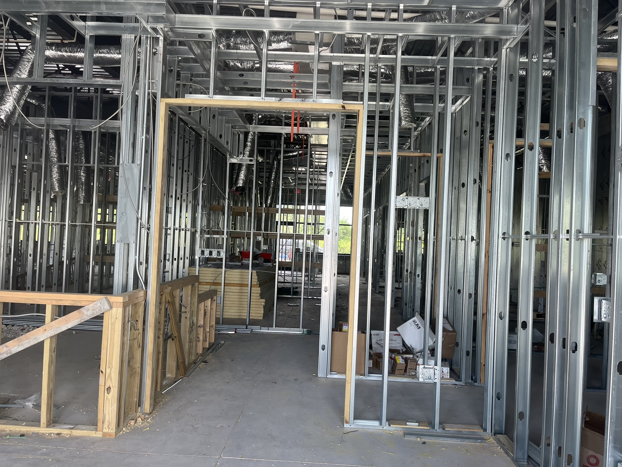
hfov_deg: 67.3
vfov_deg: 53.1
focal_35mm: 26
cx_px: 311
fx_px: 467
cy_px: 234
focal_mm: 5.1
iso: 32
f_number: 1.6
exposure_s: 1/129
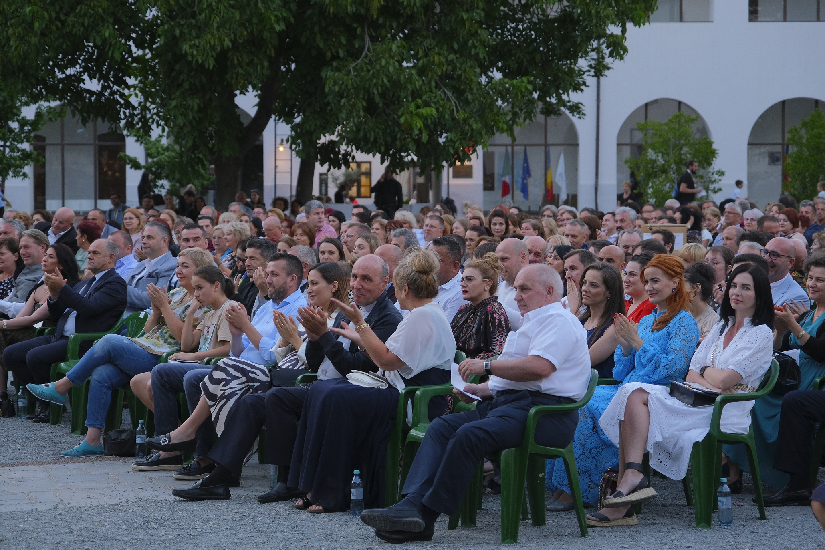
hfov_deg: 21.5
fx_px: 2177
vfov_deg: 14.4
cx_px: 412
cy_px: 275
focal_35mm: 95
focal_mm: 63
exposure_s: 1/125
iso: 1250
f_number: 4
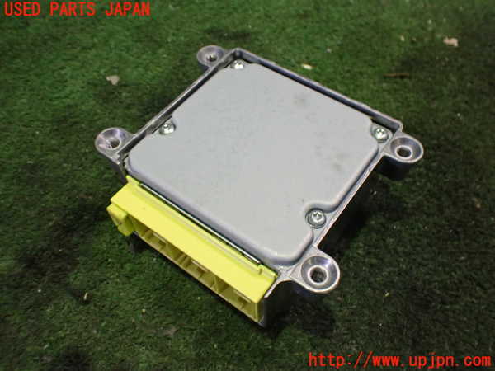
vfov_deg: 46.8
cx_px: 248
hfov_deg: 60.0
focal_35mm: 30
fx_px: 429
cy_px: 186
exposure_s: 1/80
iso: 800
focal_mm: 5.4
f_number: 2.3
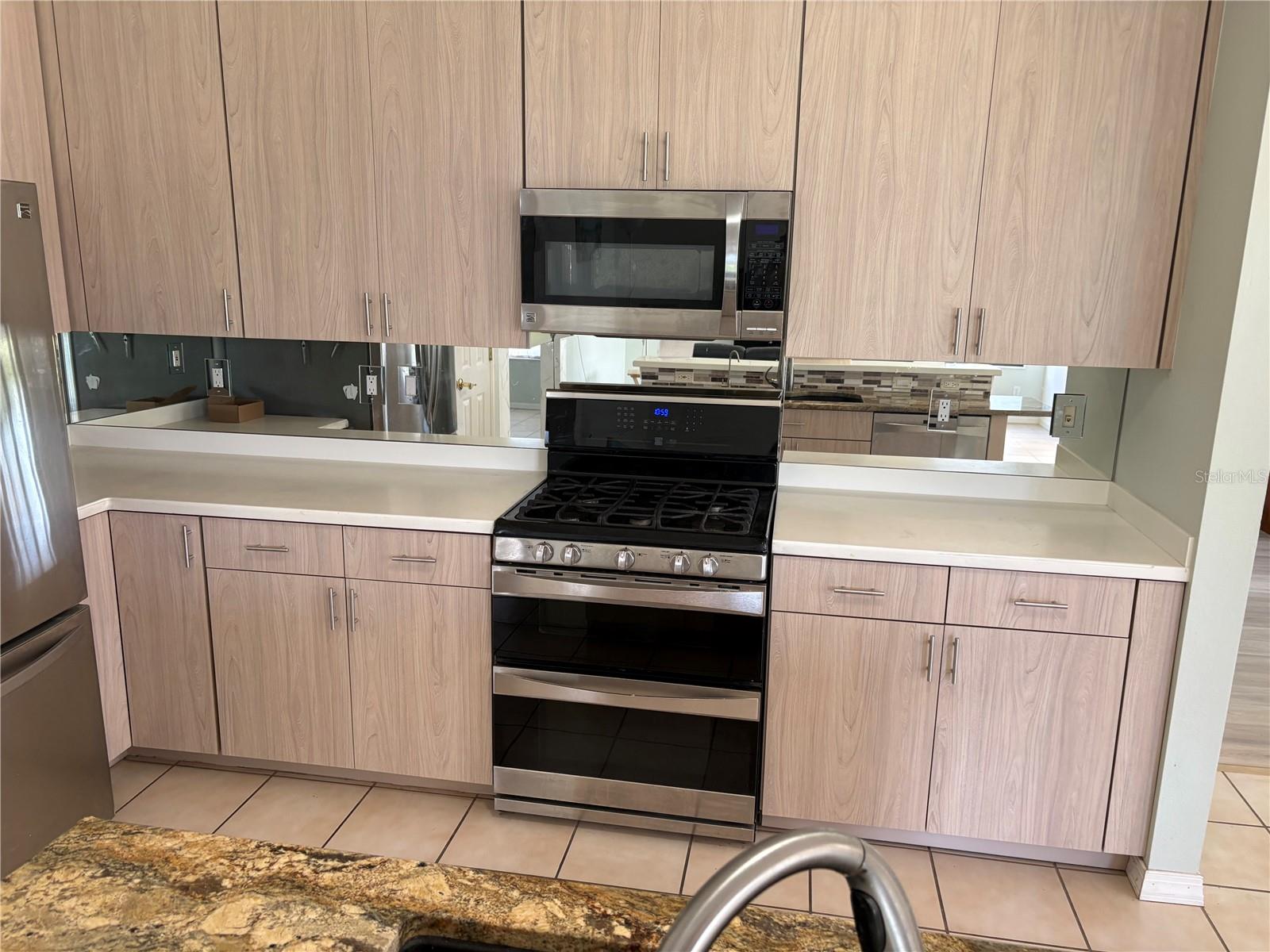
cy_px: 476
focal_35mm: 26
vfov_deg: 53.1
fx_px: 954
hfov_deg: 67.3
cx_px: 635
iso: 125
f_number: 1.6
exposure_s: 1/93
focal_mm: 5.96
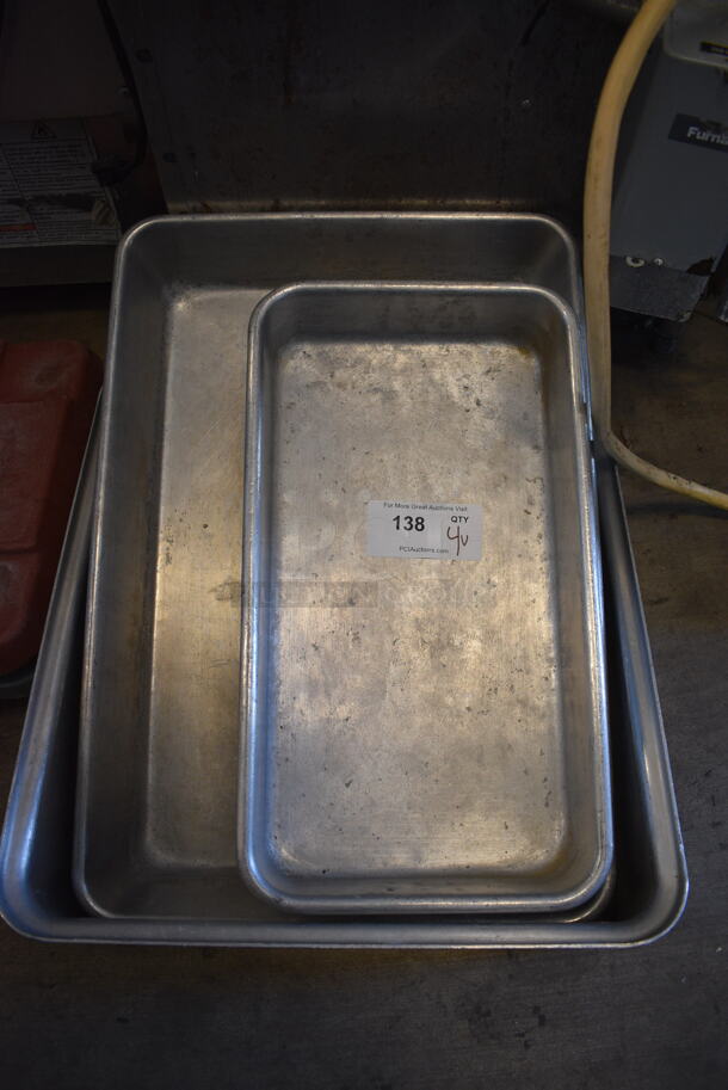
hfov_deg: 48.0
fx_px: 818
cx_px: 364
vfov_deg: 67.3
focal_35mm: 27
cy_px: 545
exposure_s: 1/160
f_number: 3.5
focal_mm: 18
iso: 800
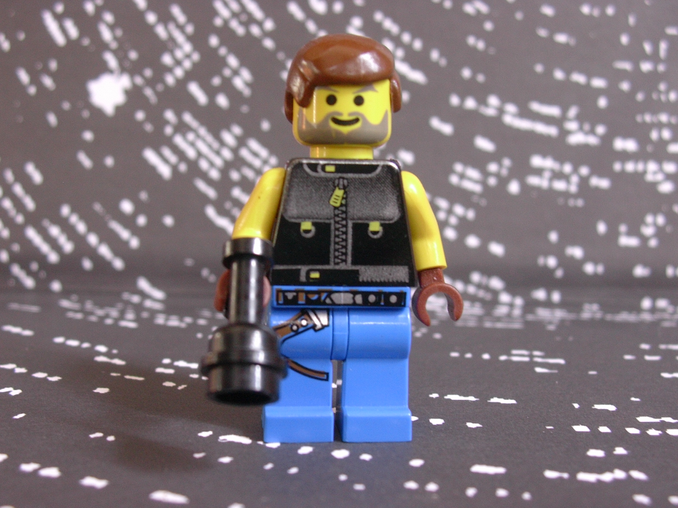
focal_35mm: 45
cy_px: 254
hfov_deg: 42.1
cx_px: 339
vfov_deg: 32.2
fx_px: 881
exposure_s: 1/6.9
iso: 70
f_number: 2.9
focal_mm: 6.7
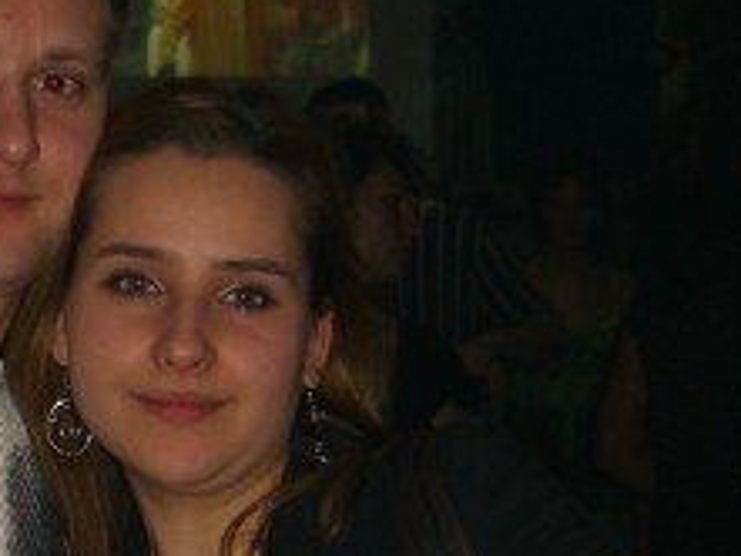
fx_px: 2206
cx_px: -7
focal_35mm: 103
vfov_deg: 14.3
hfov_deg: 18.5
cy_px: 415
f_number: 2.8
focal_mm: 7.9
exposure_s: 1/60
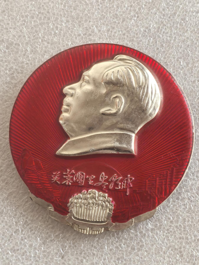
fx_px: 1134
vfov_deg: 13.3
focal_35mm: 148
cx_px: 100
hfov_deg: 10.0
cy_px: 132
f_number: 3
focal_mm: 14.6
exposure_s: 1/50
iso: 160
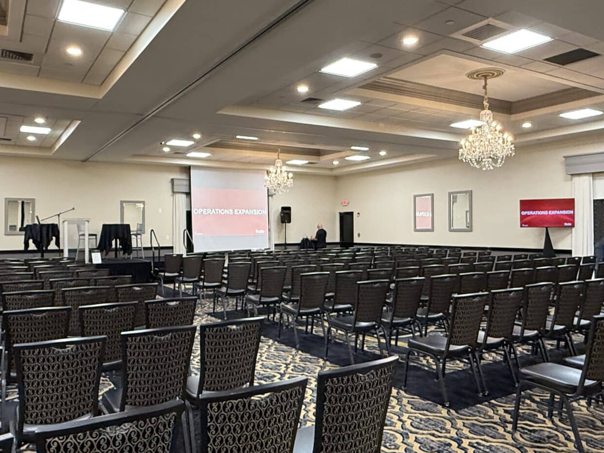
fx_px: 506
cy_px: 217
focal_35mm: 29
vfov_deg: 48.2
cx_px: 292
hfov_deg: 61.6
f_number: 2.2
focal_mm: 2.22
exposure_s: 1/120
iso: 500
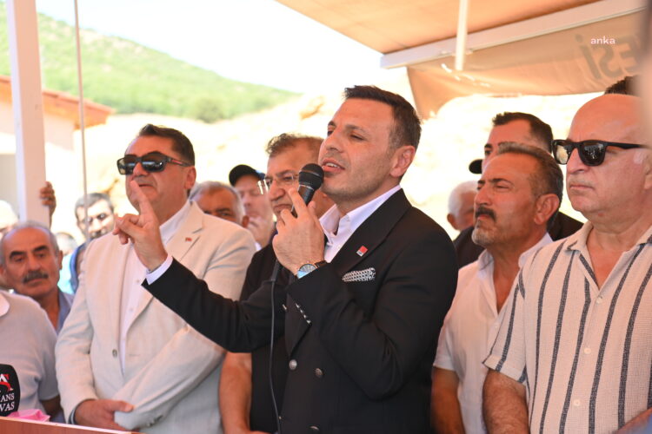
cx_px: 326
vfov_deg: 19.5
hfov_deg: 28.8
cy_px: 217
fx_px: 1268
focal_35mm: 70
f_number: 4.5
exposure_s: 1/160
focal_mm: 70
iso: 160
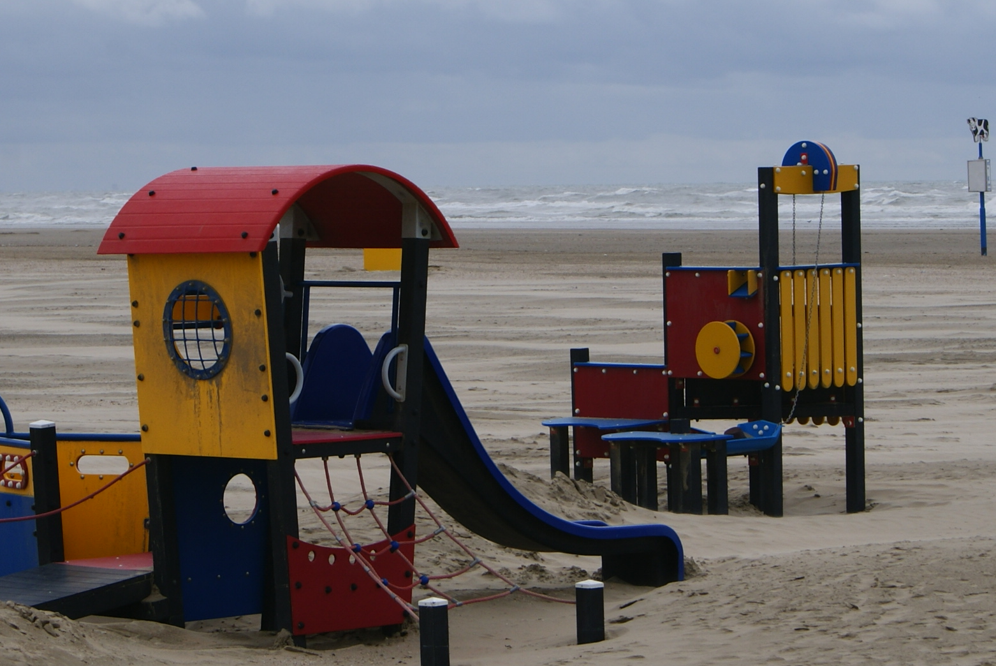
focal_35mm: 153
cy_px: 212
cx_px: 404
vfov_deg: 9.0
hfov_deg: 13.4
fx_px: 4234
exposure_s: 1/200
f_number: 13
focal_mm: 55
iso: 100
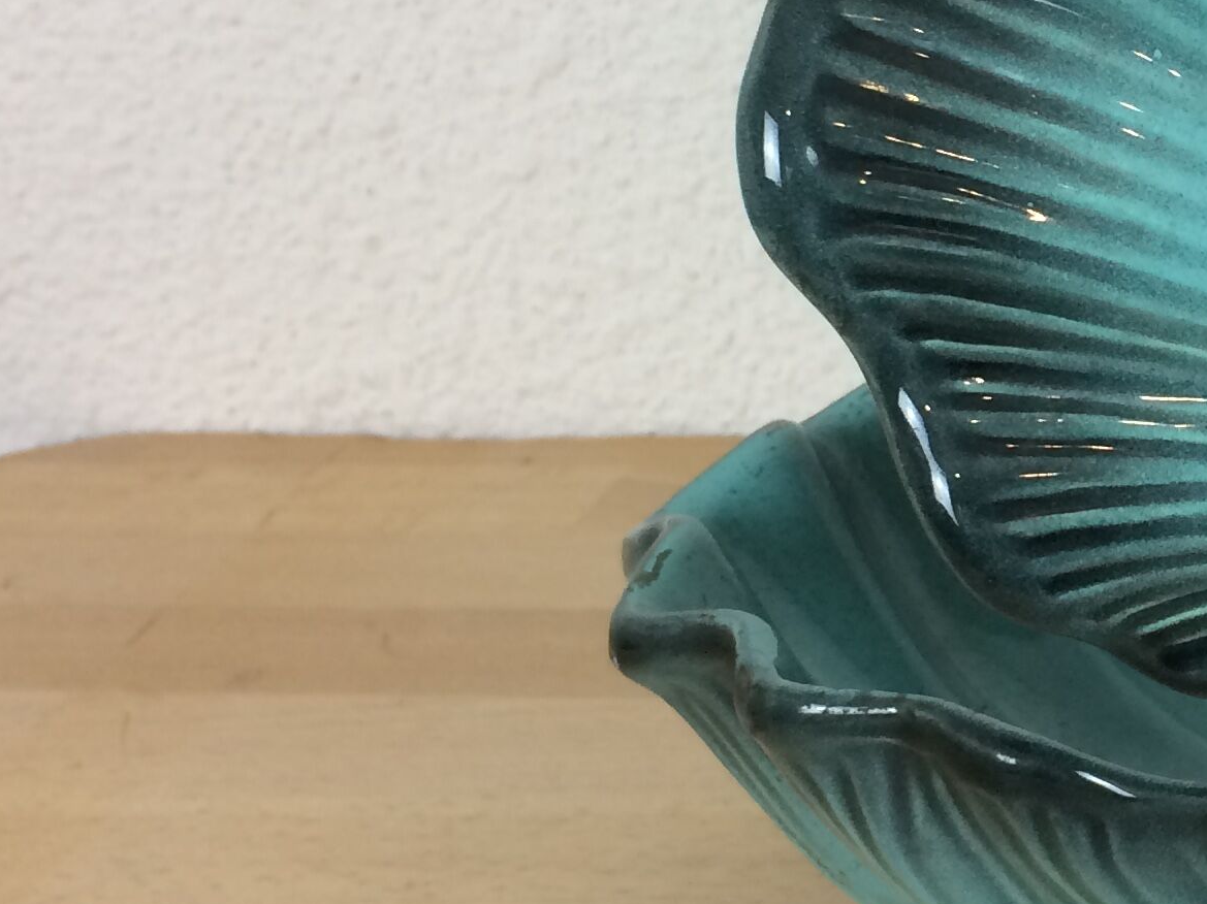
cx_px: 1449
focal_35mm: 81
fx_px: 2823
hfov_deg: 22.3
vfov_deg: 18.1
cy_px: 250
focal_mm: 4.15
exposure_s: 1/33
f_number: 2.2
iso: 40
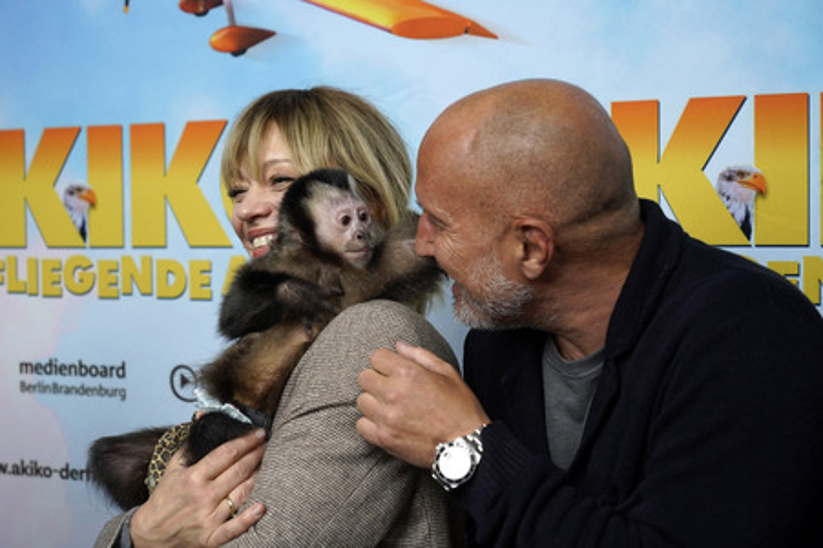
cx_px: 412
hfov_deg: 33.4
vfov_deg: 22.6
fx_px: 1371
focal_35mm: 60
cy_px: 274
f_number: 4
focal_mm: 60
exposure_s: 1/200
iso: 640
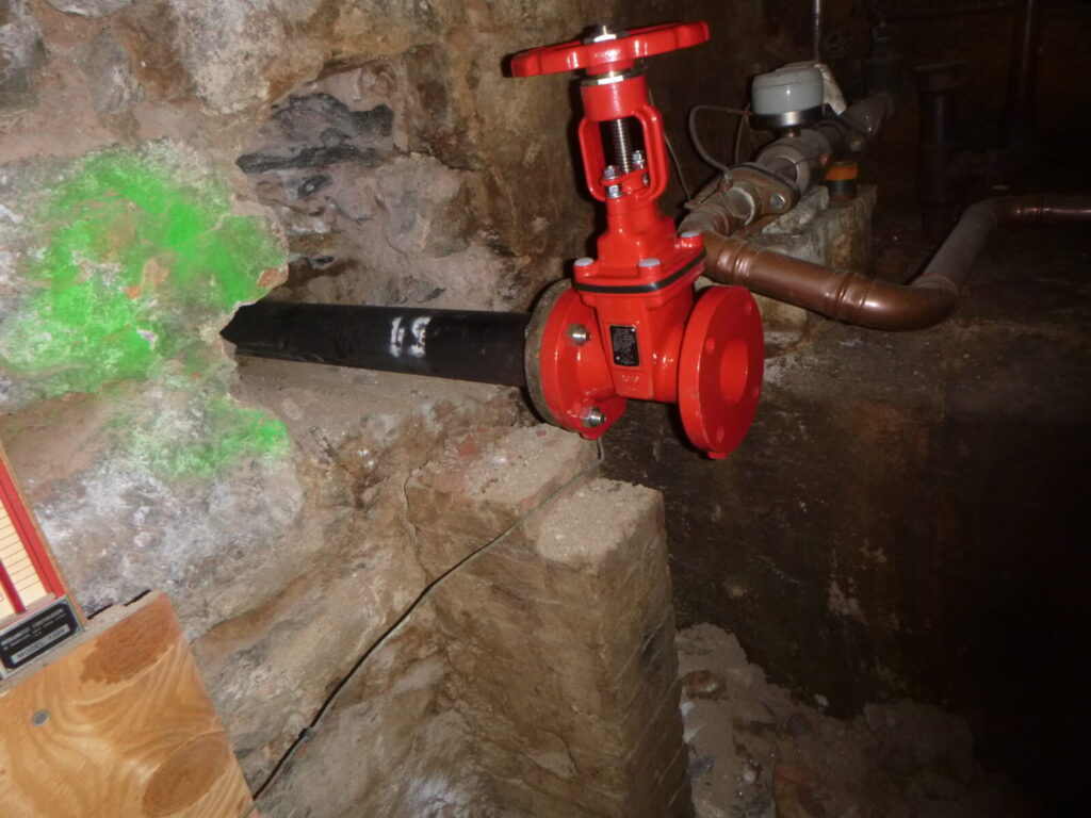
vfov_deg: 54.9
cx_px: 546
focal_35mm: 25
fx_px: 788
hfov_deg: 69.4
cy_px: 409
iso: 200
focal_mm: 4.5
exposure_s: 1/60
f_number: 3.9
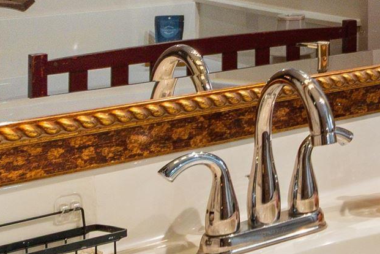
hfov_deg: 17.4
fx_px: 939
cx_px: 732
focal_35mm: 89
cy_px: -128
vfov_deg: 14.3
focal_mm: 12
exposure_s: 1/25
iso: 100
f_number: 4.8
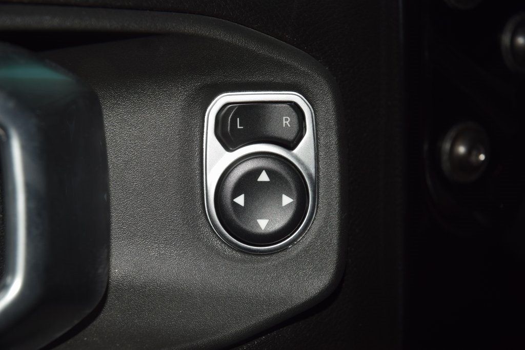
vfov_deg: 13.0
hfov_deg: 19.5
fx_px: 1531
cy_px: 175
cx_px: 262
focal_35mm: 105
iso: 100
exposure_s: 1/125
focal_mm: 70
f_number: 8
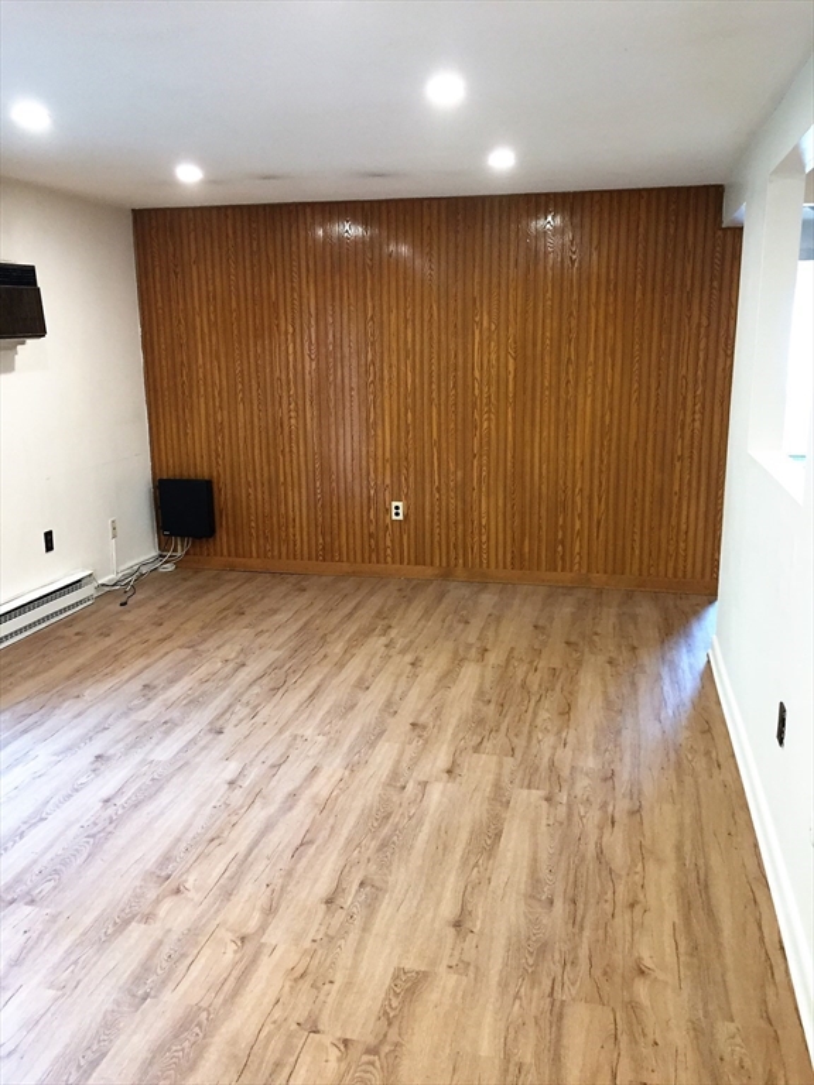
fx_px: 909
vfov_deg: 61.7
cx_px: 407
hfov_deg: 48.2
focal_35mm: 29
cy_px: 542
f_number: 2.2
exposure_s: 1/30
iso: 100
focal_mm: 4.15
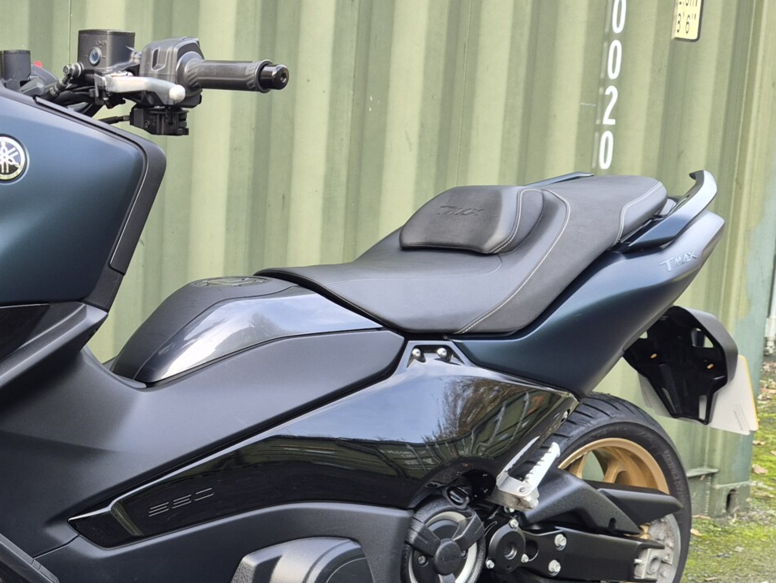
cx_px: 74
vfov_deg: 30.2
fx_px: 1076
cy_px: 349
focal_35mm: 48
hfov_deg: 37.0
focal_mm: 5.4
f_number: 1.8
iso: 125
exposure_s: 1/180
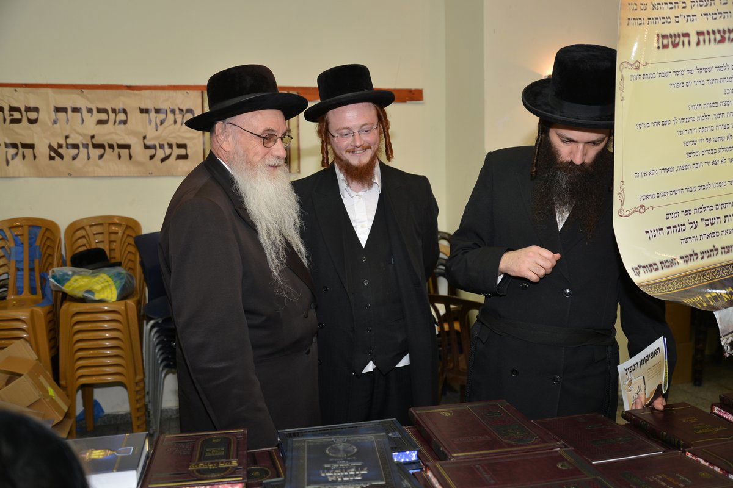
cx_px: 366
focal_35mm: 34
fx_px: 692
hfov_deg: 55.8
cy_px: 244
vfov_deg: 38.9
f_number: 4
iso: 640
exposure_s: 1/125
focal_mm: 34
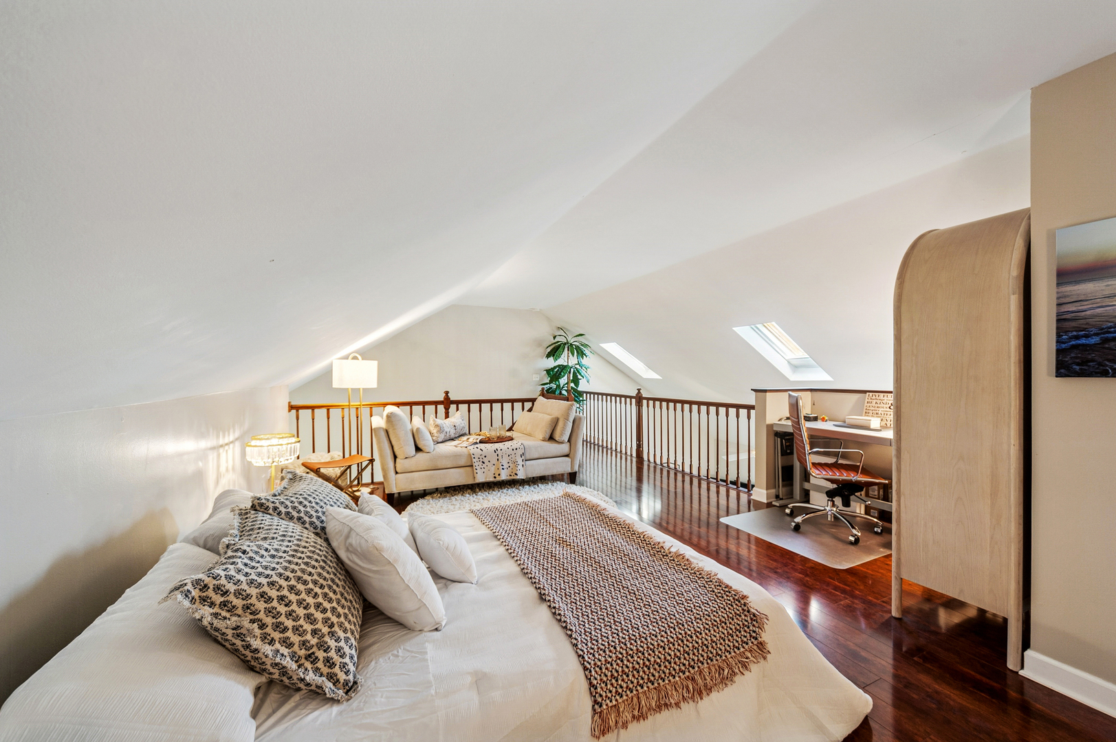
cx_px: 558
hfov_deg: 108.4
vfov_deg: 85.4
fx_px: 403
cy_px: 371
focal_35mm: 13
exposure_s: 1/6
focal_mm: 13
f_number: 8
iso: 320
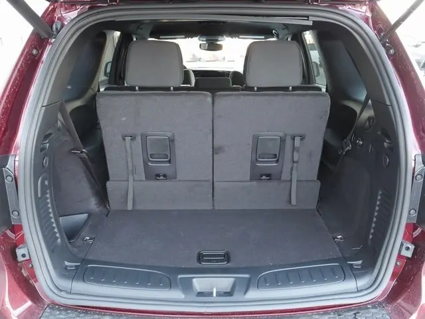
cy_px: 160
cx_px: 212
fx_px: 418
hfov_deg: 53.9
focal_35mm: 34
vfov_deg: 41.8
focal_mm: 17
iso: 2000
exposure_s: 1/60
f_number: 5
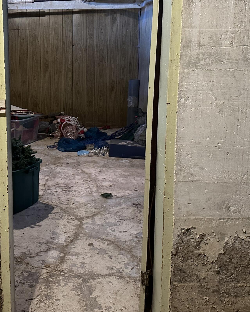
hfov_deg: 33.5
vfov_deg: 41.6
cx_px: 65
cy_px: 112
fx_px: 407
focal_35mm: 44
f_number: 1.78
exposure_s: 1/40
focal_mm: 6.86
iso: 640
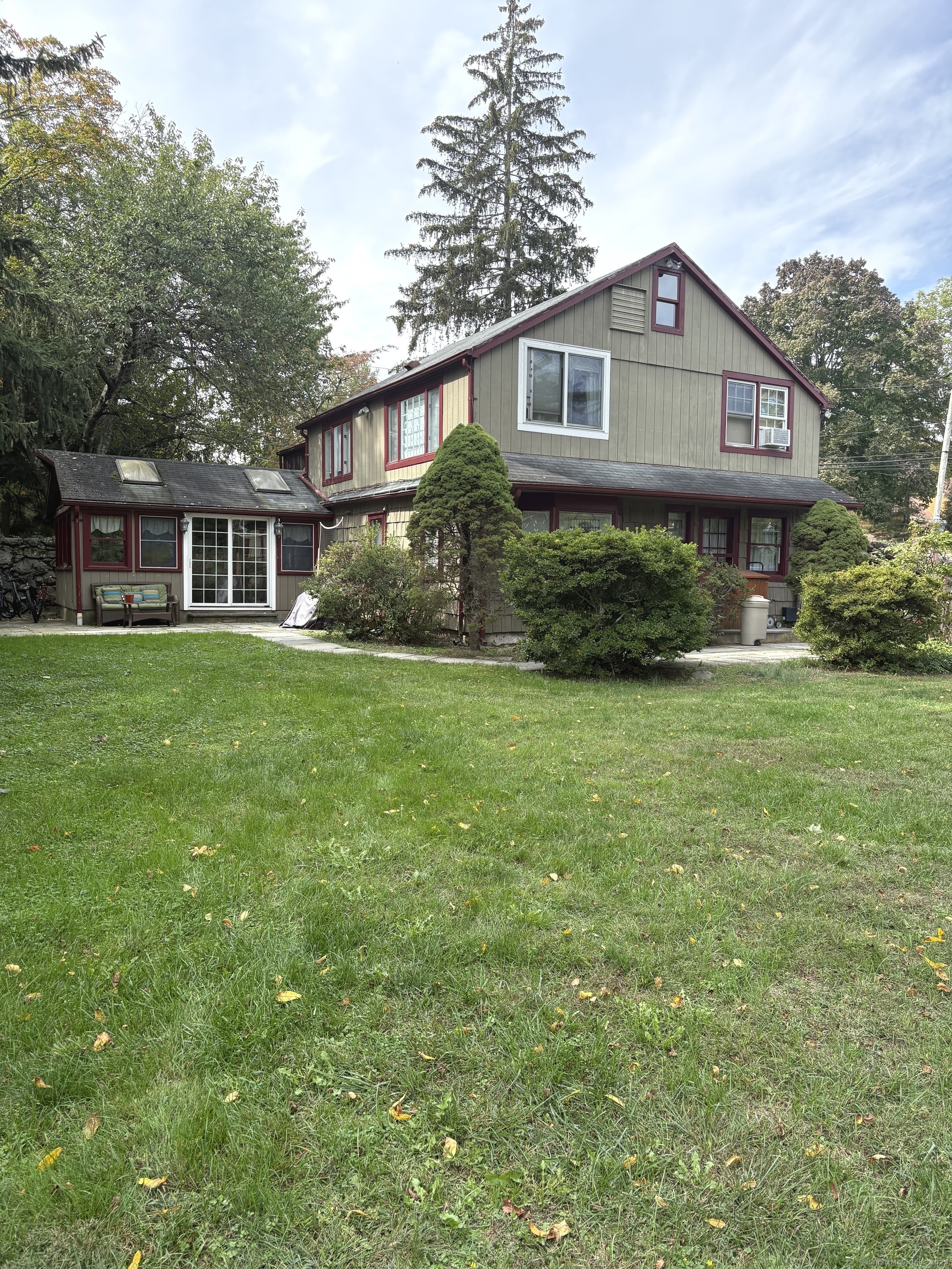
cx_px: 476
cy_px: 634
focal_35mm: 26
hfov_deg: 53.1
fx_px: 953
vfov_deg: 67.3
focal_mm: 5.96
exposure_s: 1/1217
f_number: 1.6
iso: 64
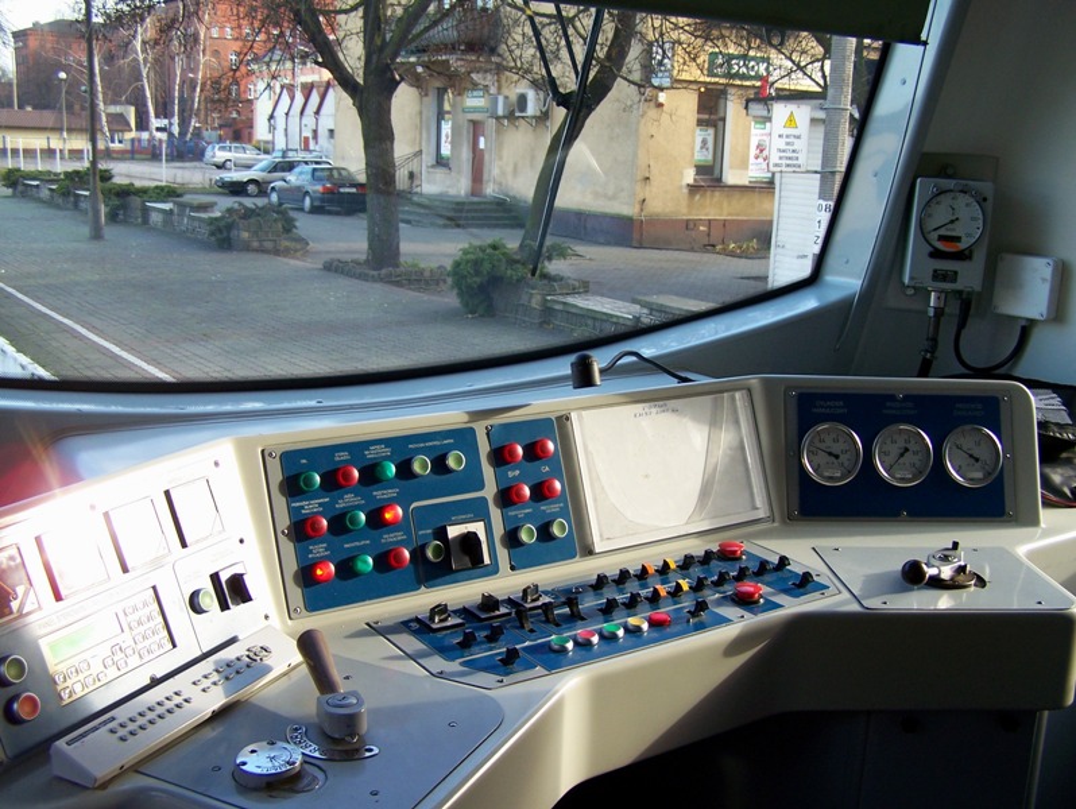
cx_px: 538
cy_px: 404
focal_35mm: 38
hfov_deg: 48.9
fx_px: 1182
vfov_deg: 37.8
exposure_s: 1/80
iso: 80
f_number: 2.8
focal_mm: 6.3
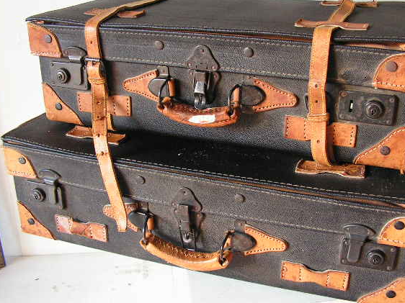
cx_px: 223
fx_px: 479
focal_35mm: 41
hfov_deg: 45.7
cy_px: 143
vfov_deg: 35.1
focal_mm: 6
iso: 125
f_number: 3.2
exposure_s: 1/40
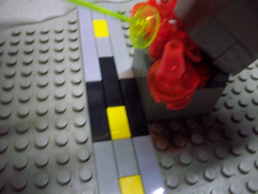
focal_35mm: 32
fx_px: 239
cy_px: 97
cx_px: 129
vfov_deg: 44.2
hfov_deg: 56.8
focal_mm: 5.7
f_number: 2.8
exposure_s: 1/8
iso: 160
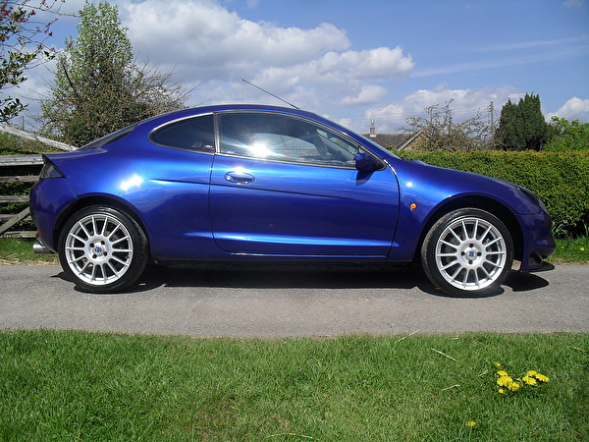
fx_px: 596
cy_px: 221
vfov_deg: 40.7
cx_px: 294
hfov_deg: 52.6
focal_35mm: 35
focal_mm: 6.3
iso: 100
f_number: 8.4
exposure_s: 1/250
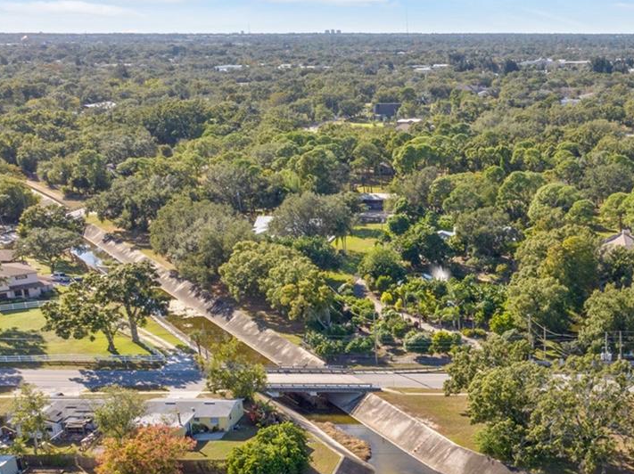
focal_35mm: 54
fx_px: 988
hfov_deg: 33.6
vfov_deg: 26.1
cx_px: 579
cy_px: 426
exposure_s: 1/8
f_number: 11
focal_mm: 12.29
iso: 200
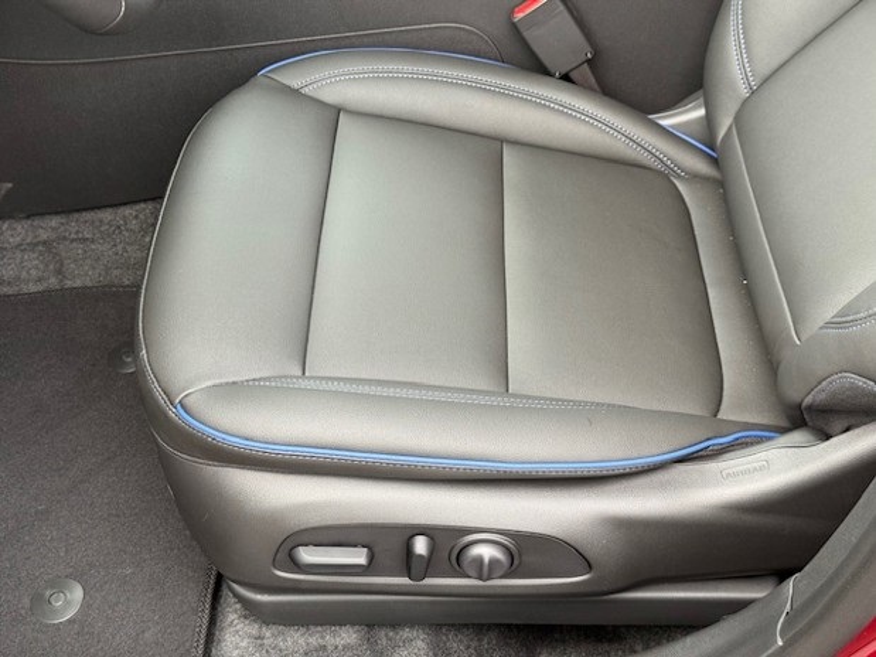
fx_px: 1214
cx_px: 438
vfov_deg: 30.3
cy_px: 328
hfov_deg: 39.7
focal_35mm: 48
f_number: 1.78
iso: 160
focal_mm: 6.76
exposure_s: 1/60
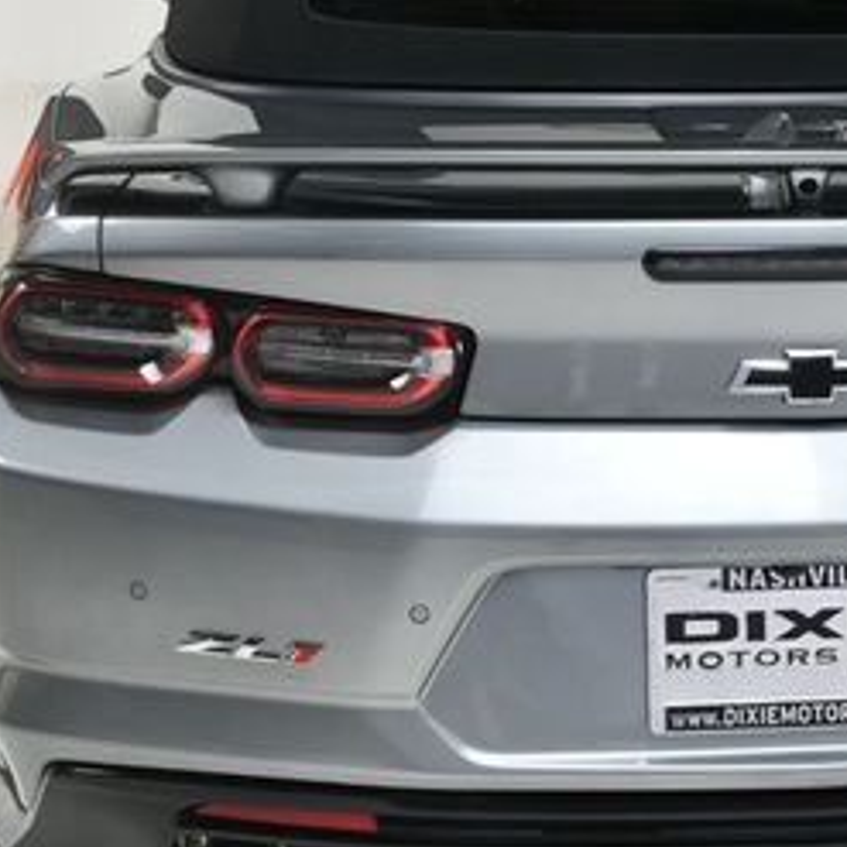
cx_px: 734
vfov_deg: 19.7
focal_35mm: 88
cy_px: 398
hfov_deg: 19.4
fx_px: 2436
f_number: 13
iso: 100
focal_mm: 27
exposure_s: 1/160
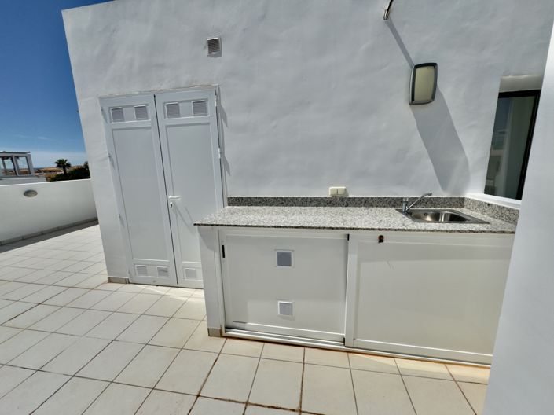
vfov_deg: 85.6
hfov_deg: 102.1
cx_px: 277
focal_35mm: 14
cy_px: 208
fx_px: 224
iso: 40
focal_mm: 2.22
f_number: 2.2
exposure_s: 1/5650
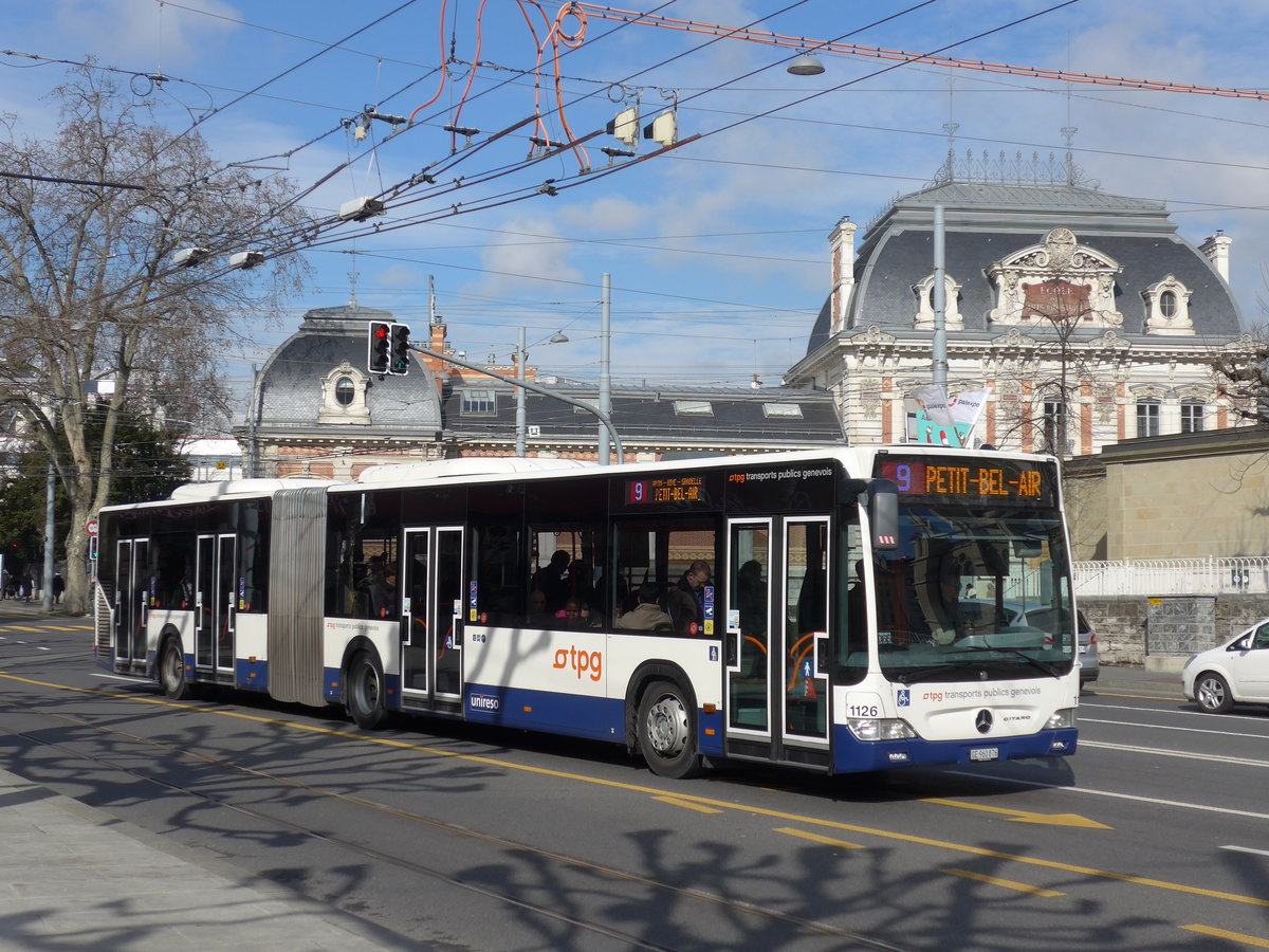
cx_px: 634
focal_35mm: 52
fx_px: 1906
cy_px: 476
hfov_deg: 36.8
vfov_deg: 28.0
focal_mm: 10.7
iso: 80
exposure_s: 1/1600
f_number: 3.3
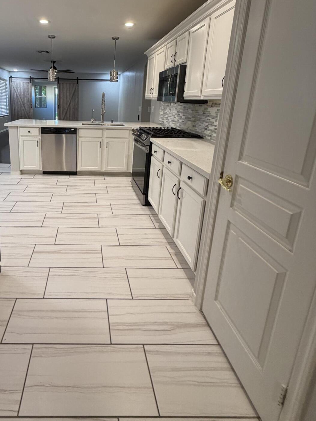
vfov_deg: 80.3
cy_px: 158
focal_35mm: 20
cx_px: 91
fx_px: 243
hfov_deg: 63.2
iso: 200
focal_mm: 2.22
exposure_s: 1/60
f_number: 2.2
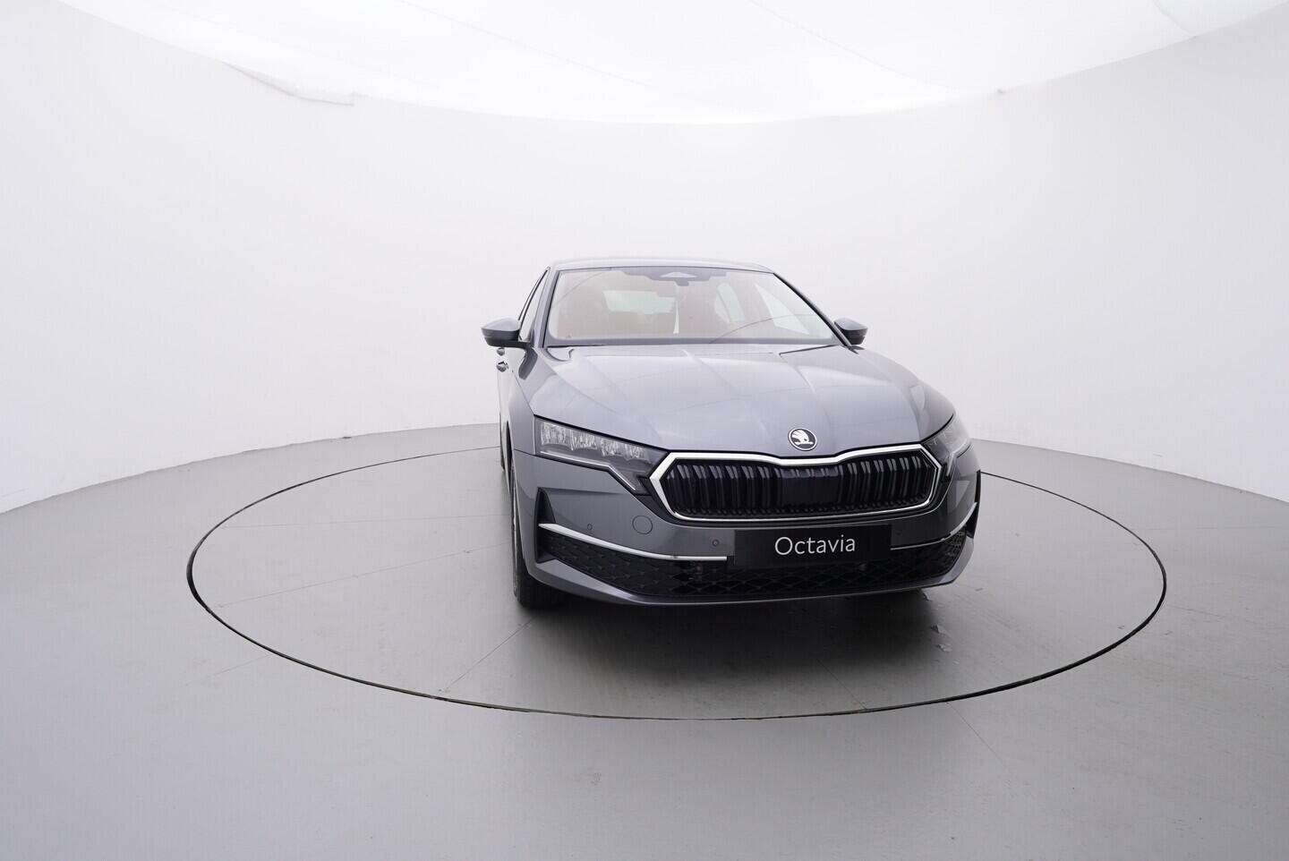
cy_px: 430
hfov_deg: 77.3
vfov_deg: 56.2
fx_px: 806
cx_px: 644
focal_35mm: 22
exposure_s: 1/80
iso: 200
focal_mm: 15
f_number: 5
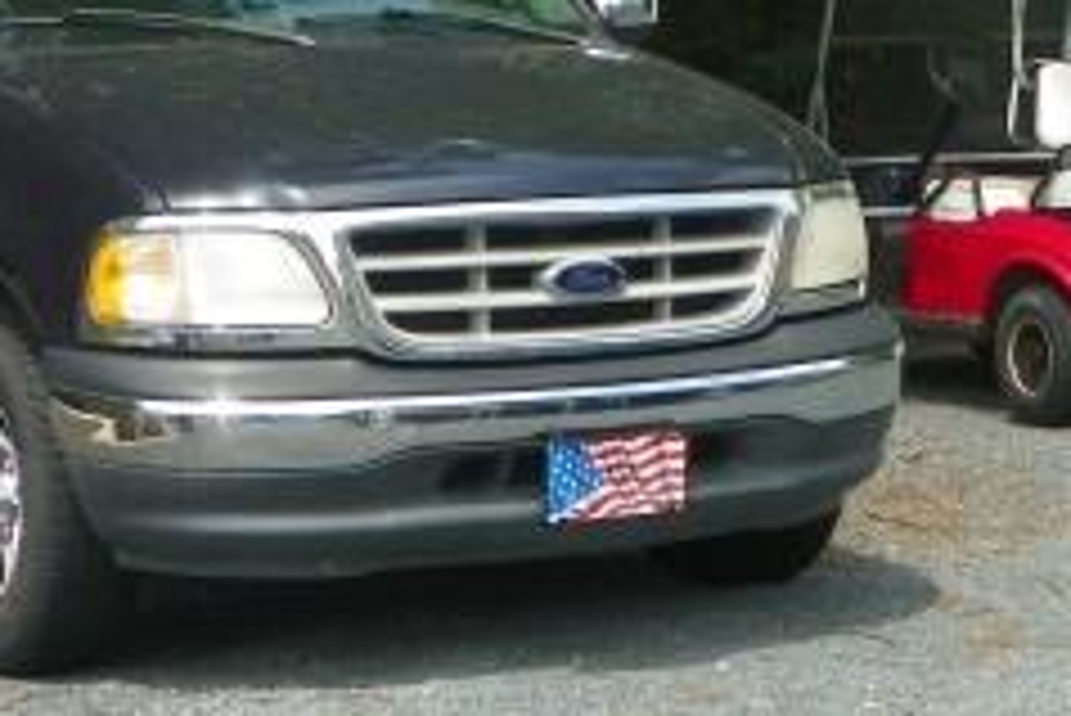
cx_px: 891
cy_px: -36
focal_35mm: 123
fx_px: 3661
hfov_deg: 16.5
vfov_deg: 11.0
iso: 64
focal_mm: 7.9
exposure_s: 1/250
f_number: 4.5
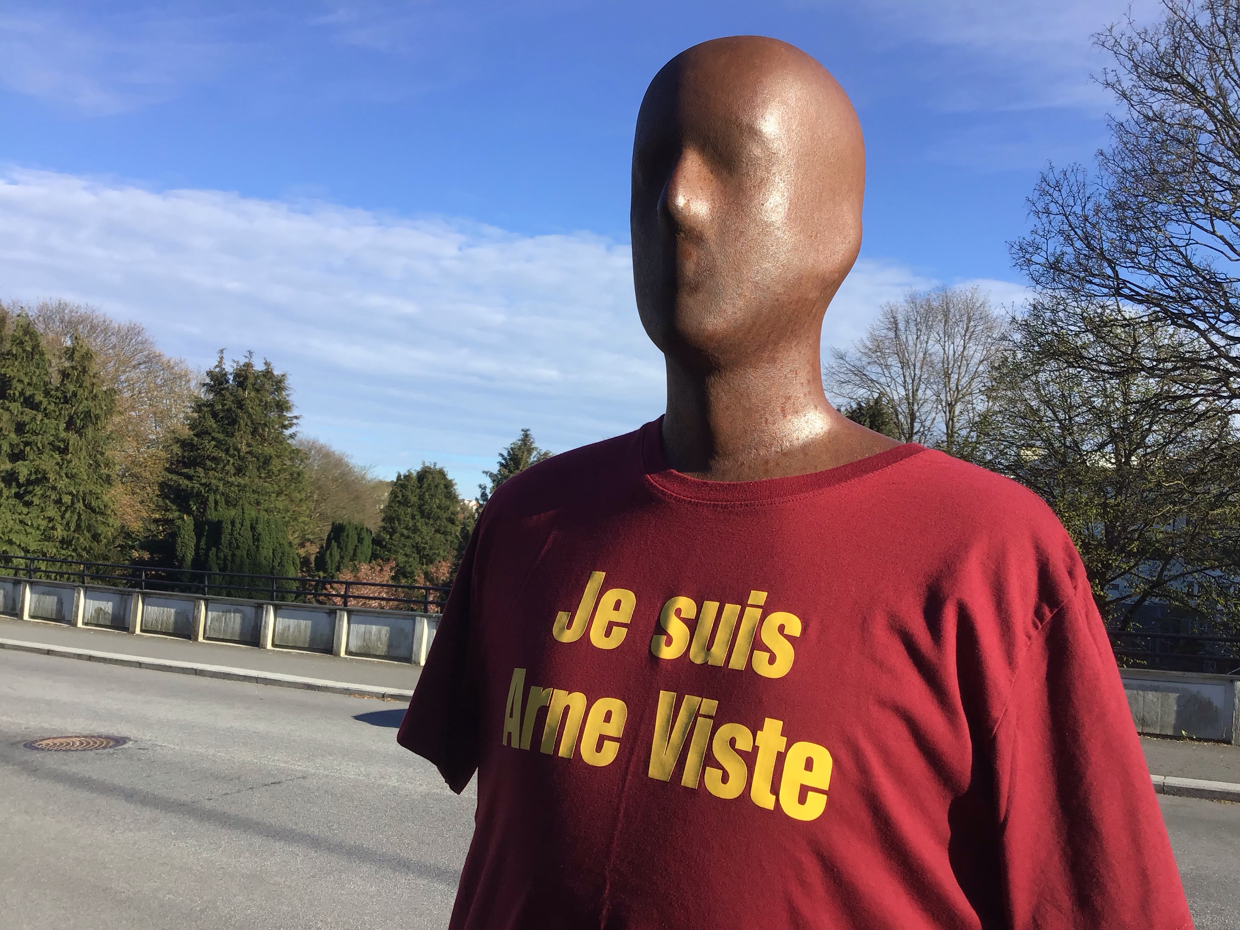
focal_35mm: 31
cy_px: 465
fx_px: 1110
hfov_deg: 58.4
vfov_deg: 45.4
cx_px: 620
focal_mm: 3.3
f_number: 2.4
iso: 25
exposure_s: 1/849
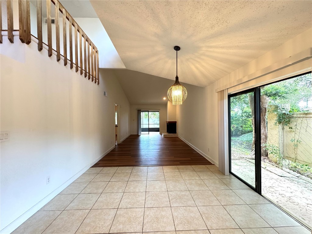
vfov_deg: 85.7
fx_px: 126
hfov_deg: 102.1
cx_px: 156
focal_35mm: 14
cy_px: 117
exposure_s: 1/60
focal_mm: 2.22
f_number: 2.2
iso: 250
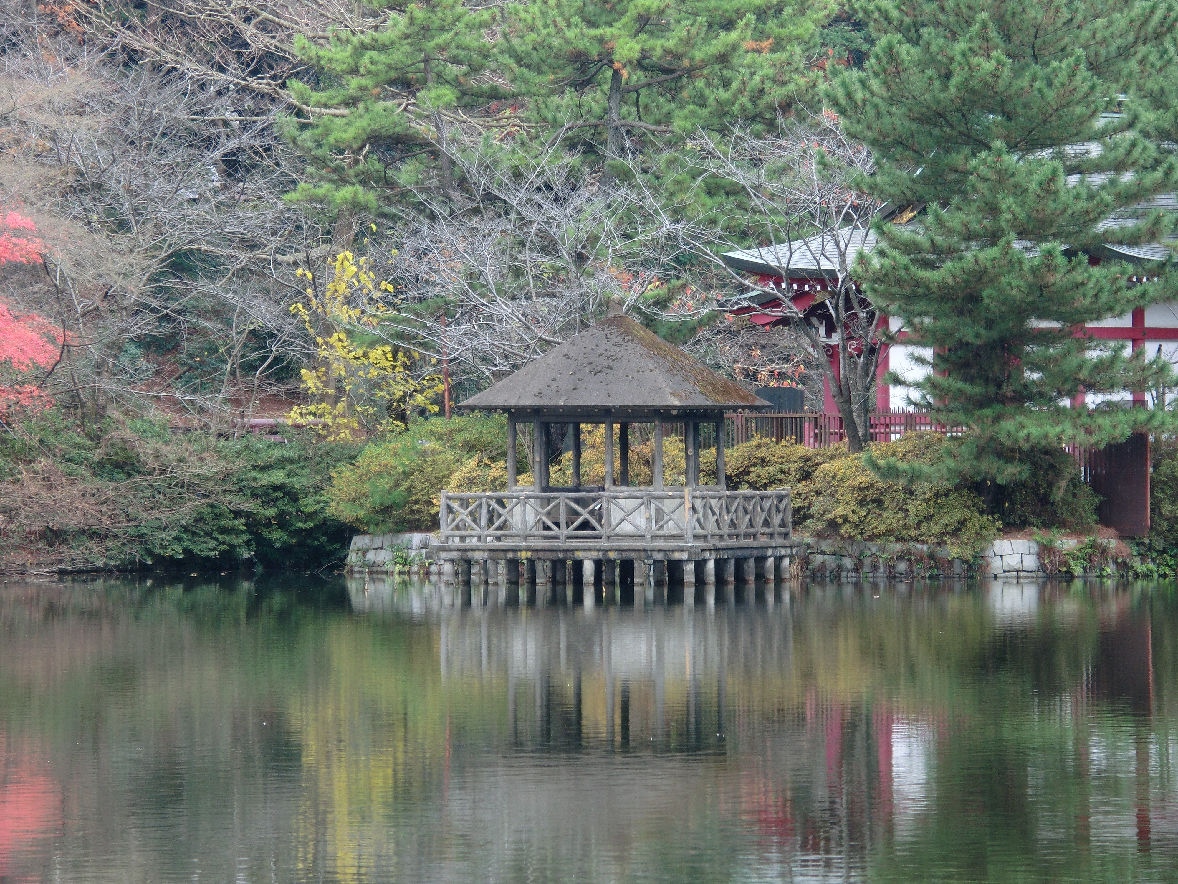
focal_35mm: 196
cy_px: 442
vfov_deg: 7.6
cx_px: 589
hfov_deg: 10.1
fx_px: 6670
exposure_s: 1/20
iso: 100
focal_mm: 35
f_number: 5.9
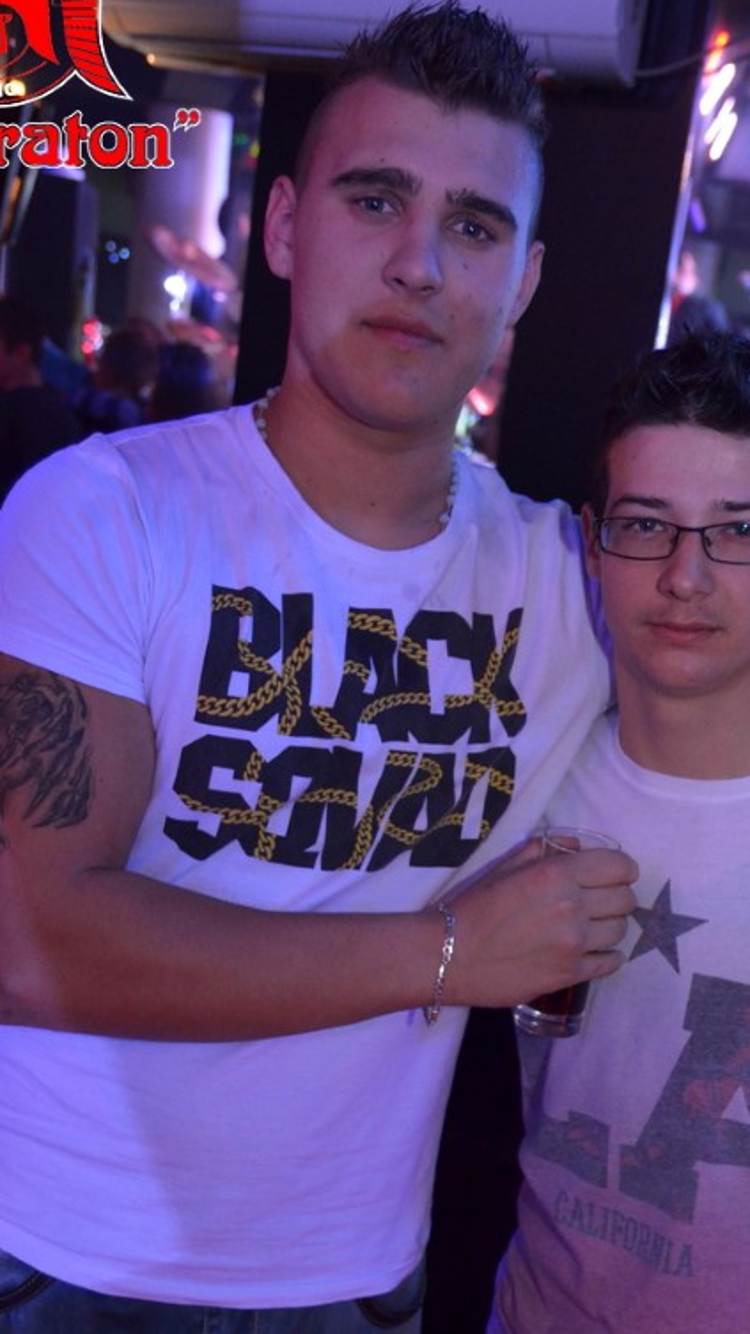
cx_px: 417
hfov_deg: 25.4
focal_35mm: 47
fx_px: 1662
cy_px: 796
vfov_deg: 43.5
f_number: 2.8
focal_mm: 22
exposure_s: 1/40
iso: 2000
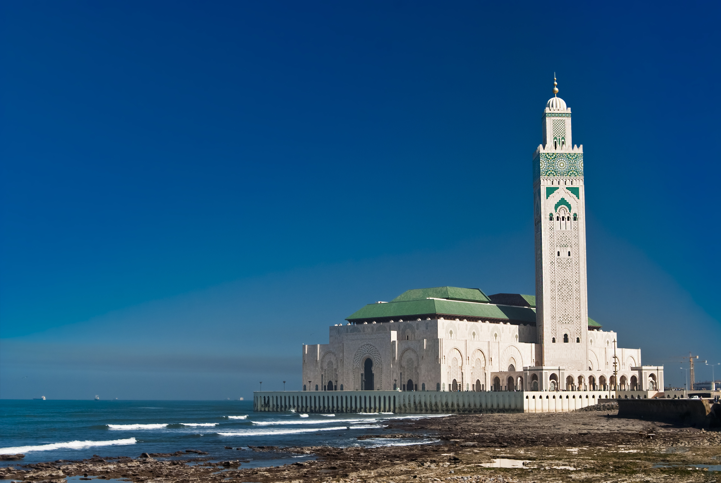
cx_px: 360
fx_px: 1083
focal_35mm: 54
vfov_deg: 25.1
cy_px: 242
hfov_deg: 36.8
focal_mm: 36
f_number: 8
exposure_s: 1/320
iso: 200
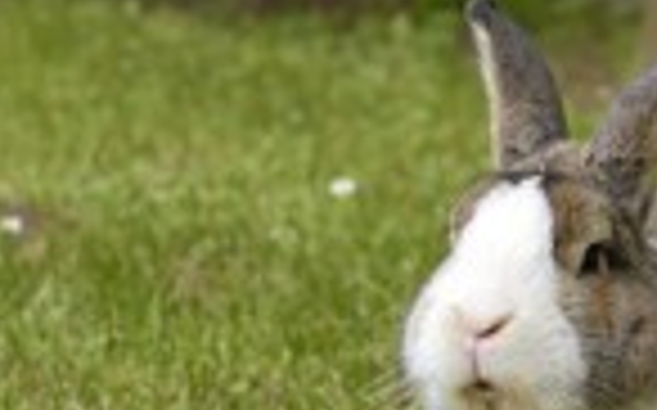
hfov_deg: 10.2
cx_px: 630
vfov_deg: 6.4
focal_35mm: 205
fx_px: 3668
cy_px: 153
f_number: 6.3
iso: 400
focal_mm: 70
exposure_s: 1/400
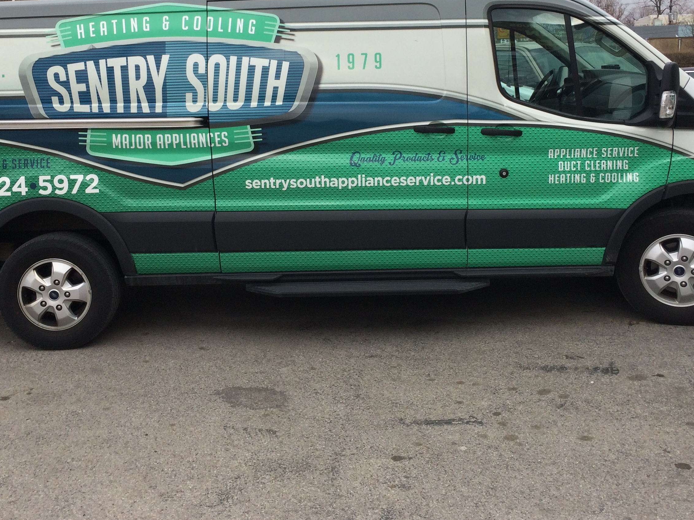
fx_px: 842
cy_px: 177
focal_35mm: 42
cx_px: 339
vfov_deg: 34.1
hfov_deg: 44.8
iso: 32
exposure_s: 1/954
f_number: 2.2
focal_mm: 4.15
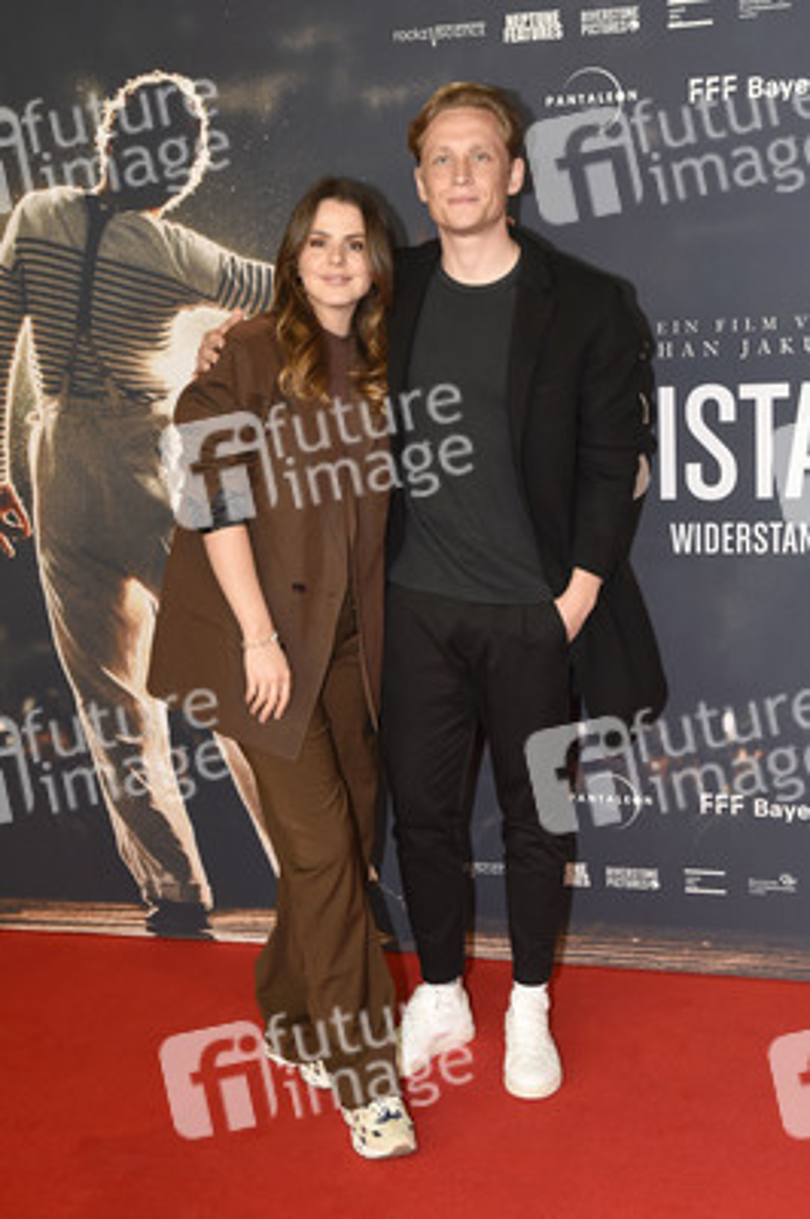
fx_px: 1623
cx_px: 405
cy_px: 610
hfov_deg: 28.0
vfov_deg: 41.1
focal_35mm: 48
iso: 2000
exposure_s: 1/125
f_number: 6.3
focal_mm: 48
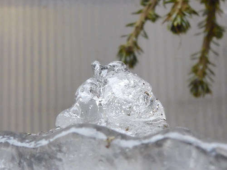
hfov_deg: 23.3
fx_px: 551
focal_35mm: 84
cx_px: 114
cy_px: 85
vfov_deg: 17.6
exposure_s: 1/60
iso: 320
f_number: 3.3
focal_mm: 4.9
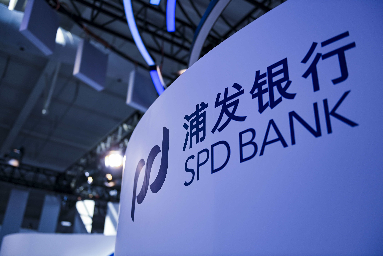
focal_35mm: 38
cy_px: 128
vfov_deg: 35.1
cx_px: 192
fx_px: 404
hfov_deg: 50.7
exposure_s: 1/800
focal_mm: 38
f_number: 2.8
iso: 280
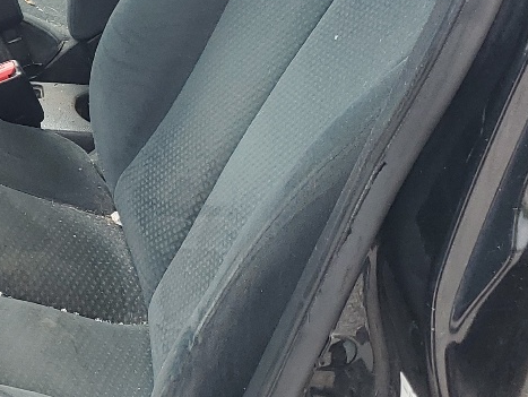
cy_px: 28
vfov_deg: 16.4
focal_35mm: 89
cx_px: -173
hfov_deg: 20.0
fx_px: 1359
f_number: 1.5
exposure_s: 1/400
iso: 50
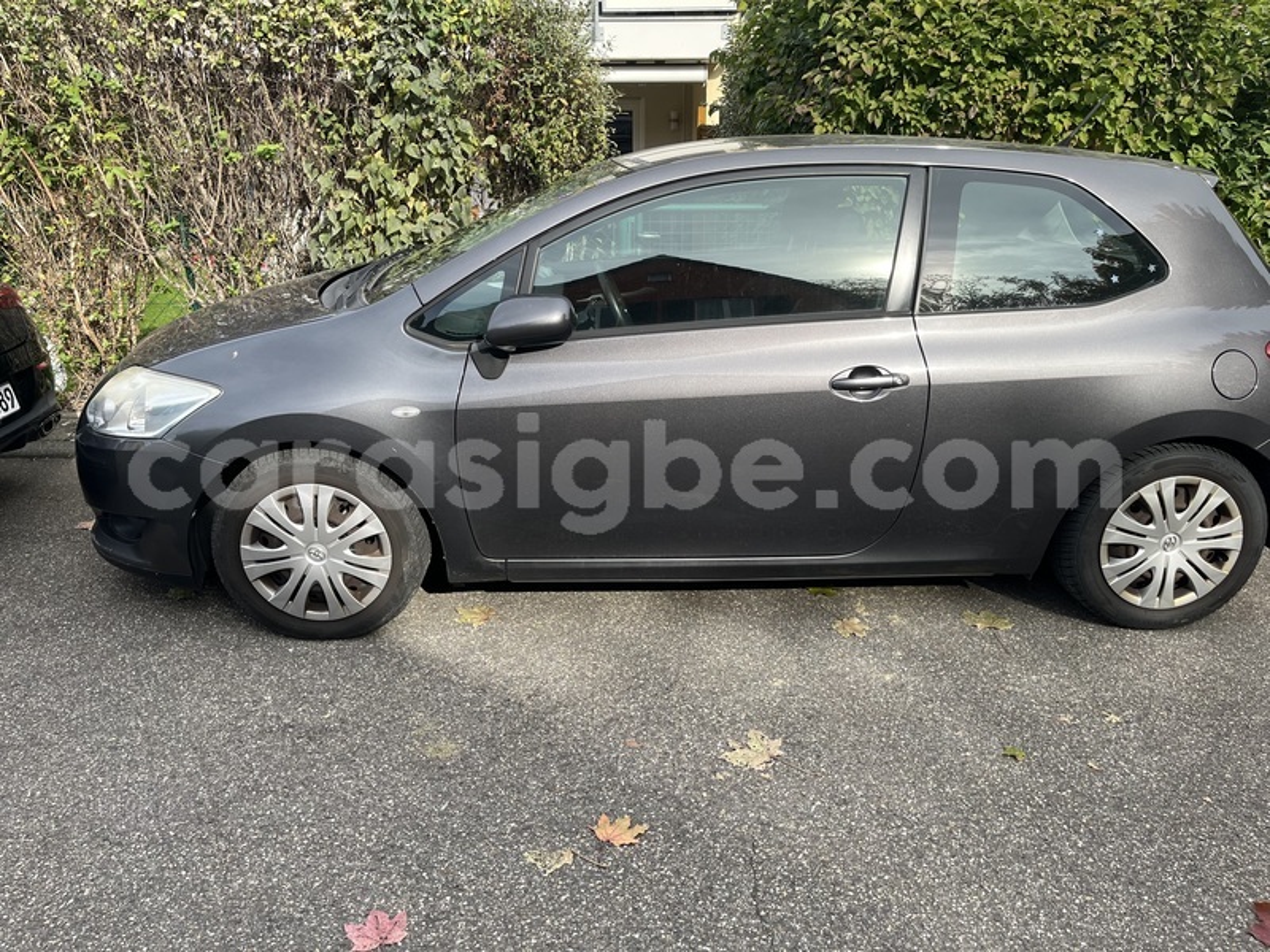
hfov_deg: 67.3
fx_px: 954
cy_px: 476
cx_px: 635
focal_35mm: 26
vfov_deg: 53.1
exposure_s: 1/1106
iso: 50
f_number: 1.6
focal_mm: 5.1
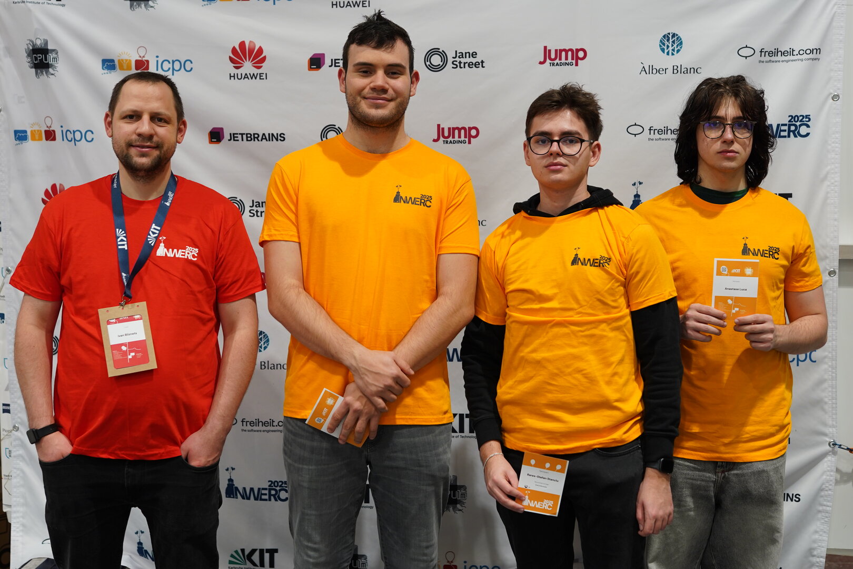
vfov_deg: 27.0
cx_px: 426
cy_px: 284
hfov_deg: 39.6
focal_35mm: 50
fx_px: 1185
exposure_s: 1/50
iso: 640
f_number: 2.8
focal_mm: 50
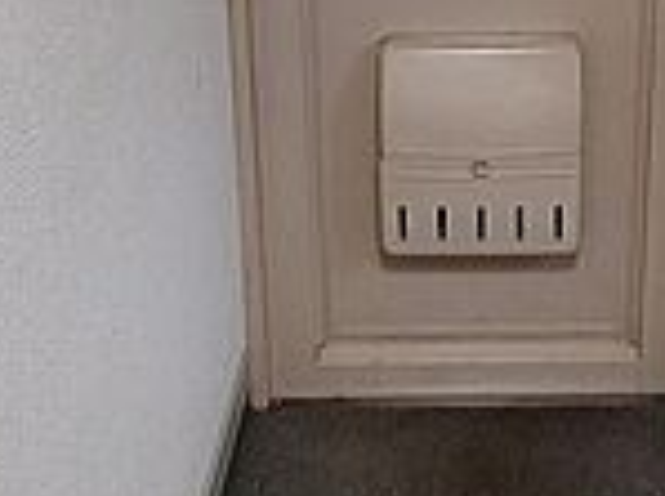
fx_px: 1073
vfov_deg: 23.8
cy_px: -89
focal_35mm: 56
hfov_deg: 33.7
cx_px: 504
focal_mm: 1.74
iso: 100
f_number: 2.2
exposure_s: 1/60
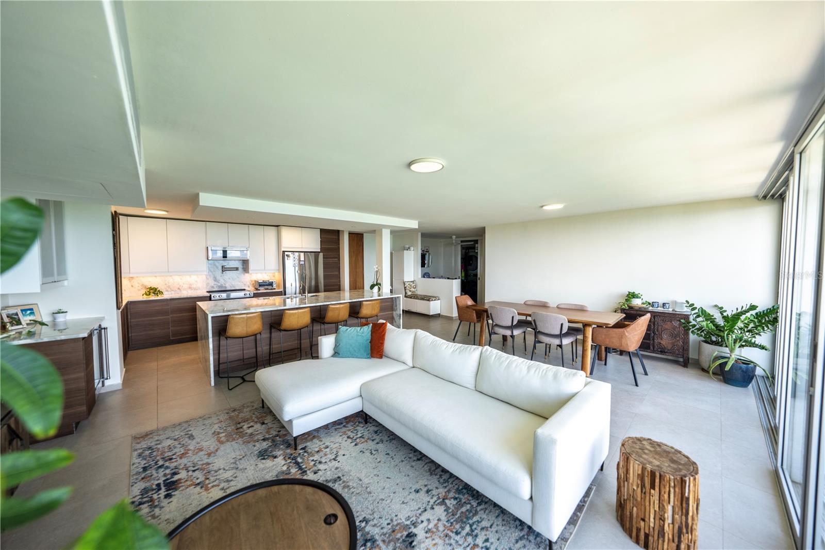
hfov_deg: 112.6
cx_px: 412
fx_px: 275
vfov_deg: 90.0
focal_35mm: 12
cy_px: 275
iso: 320
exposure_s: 1/200
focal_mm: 12
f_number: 3.5
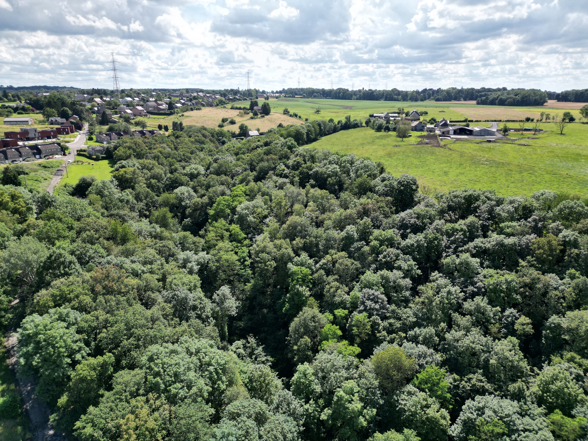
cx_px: 294
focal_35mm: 24
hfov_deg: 71.6
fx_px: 408
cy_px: 220
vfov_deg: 56.8
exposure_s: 1/2500
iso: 100
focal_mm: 6.72
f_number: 1.7
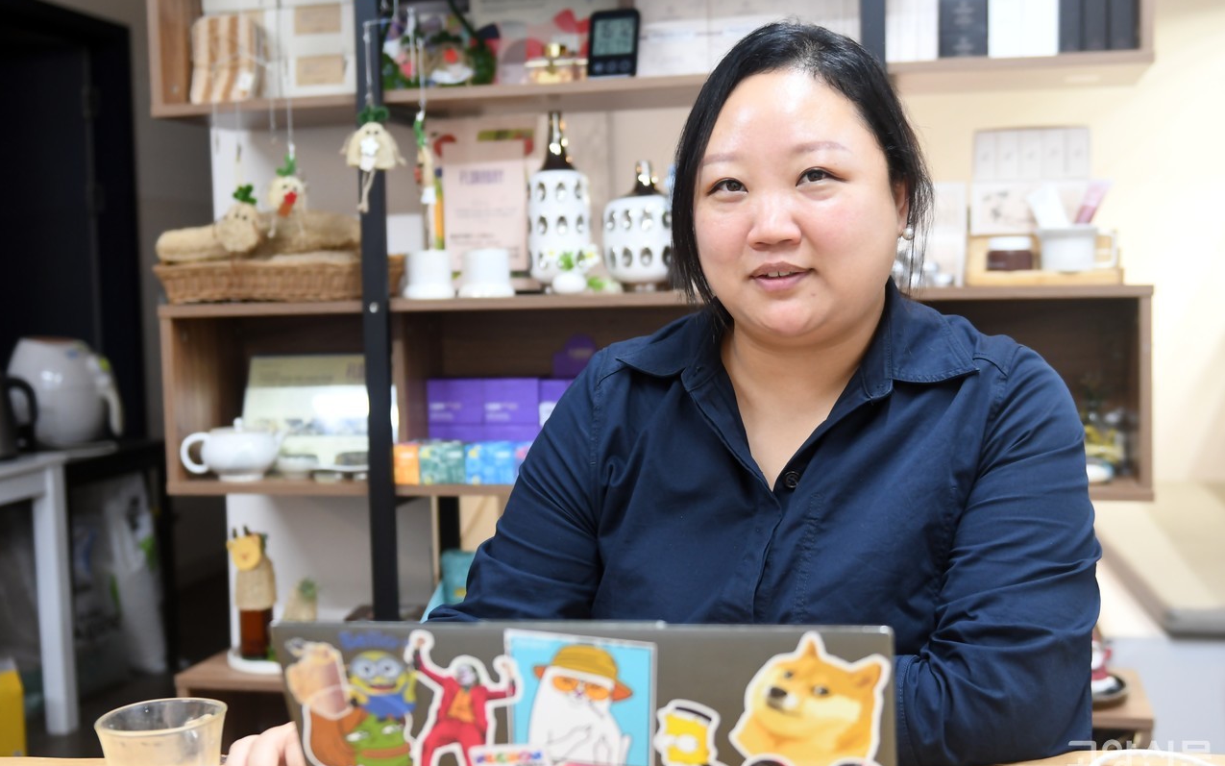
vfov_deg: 29.2
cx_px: 611
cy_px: 385
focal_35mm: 44
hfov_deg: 45.3
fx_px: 1469
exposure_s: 1/125
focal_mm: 29
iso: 1000
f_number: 2.8
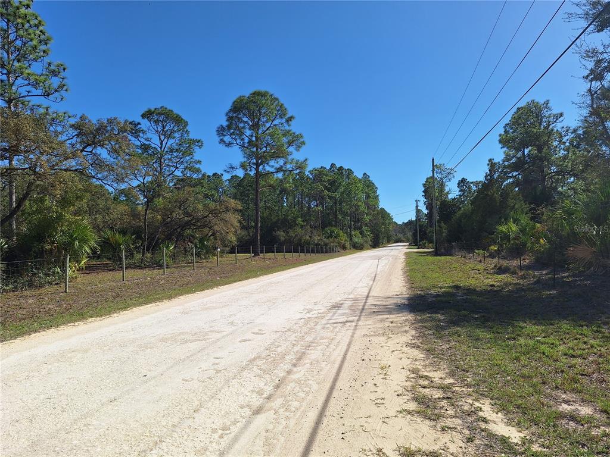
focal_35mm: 23
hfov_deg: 73.9
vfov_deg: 58.9
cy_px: 228
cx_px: 305
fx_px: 405
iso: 40
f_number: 1.8
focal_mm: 5.54
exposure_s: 1/3717
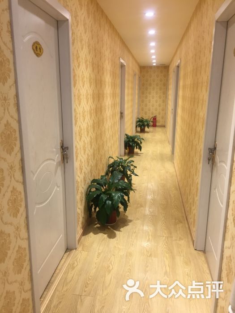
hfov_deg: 48.2
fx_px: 262
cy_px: 156
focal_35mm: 29
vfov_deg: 61.7
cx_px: 118
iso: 80
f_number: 2.2
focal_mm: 4.15
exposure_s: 1/33
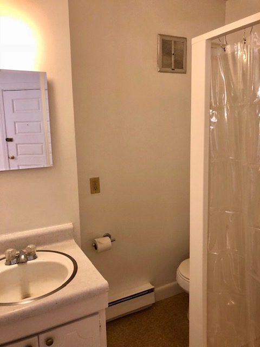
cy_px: 174
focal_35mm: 28
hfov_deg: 49.7
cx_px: 130
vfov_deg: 63.4
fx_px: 280
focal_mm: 3.99
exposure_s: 1/15
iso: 40
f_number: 1.8
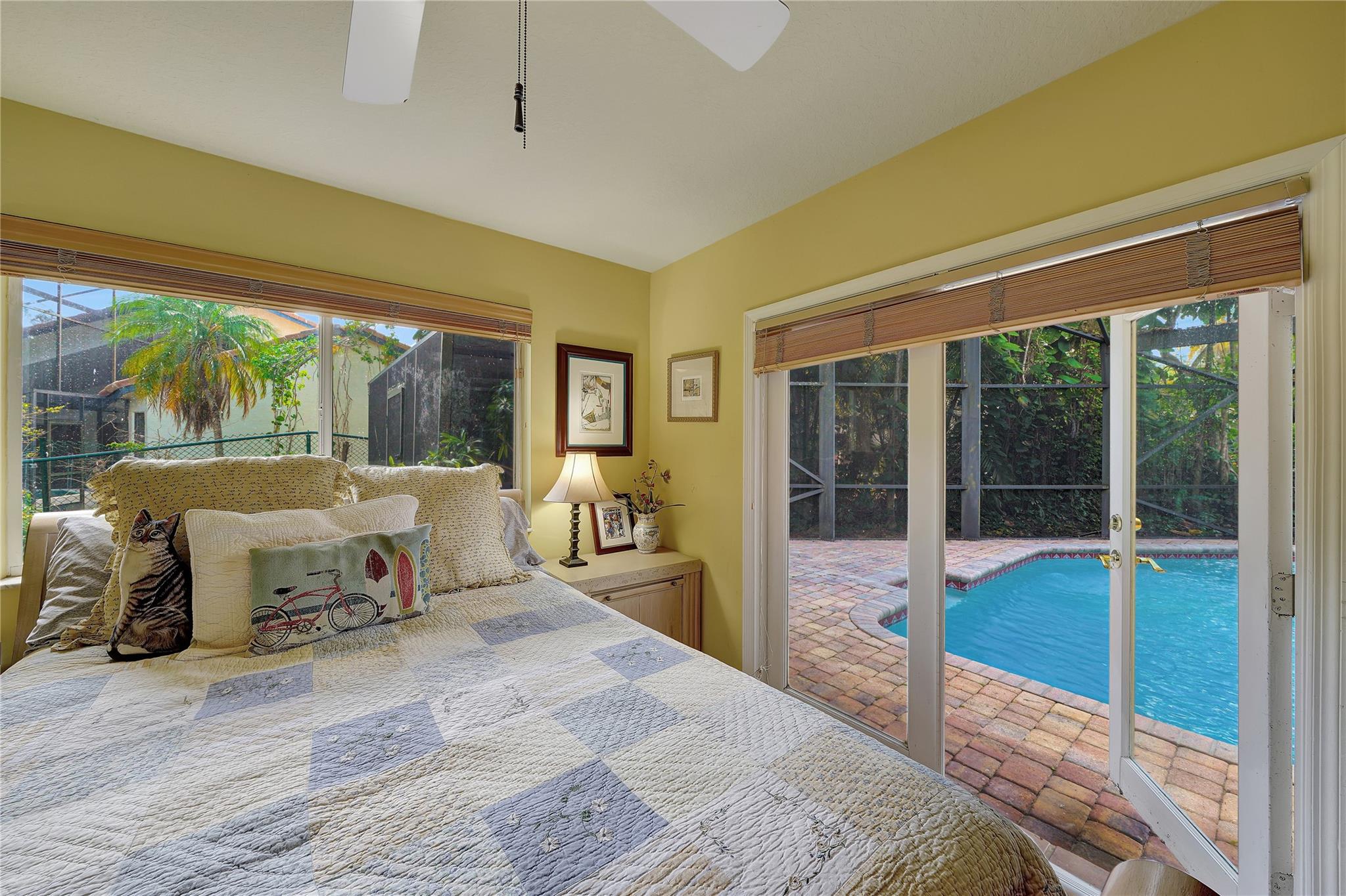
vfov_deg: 90.0
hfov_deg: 112.6
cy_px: 448
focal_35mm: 12
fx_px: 449
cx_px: 673
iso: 100
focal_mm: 12
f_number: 16
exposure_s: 1/1.43
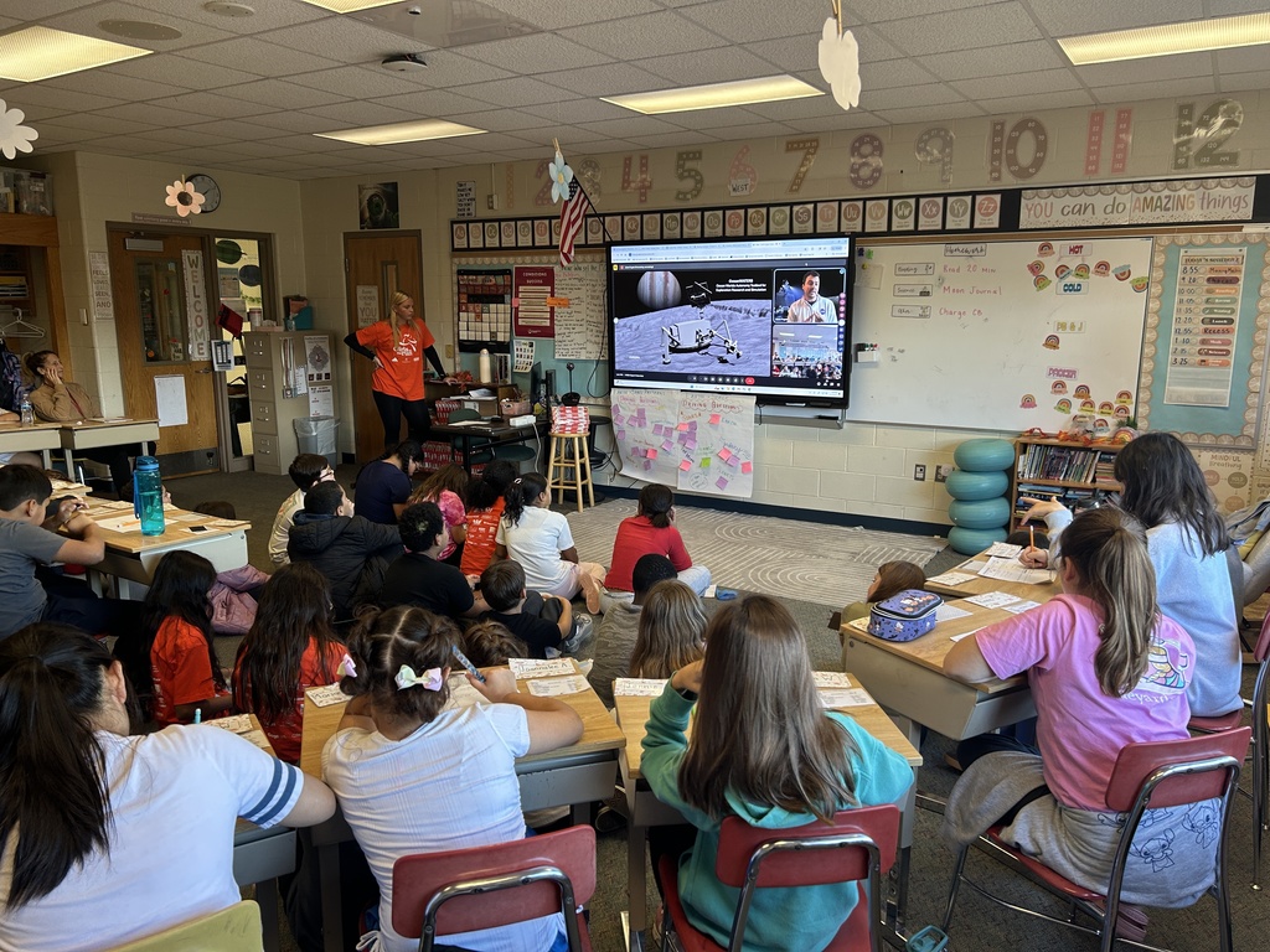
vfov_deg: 53.1
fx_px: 954
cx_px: 635
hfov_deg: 67.3
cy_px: 476
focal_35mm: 26
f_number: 1.5
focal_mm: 5.7
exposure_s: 1/60
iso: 100
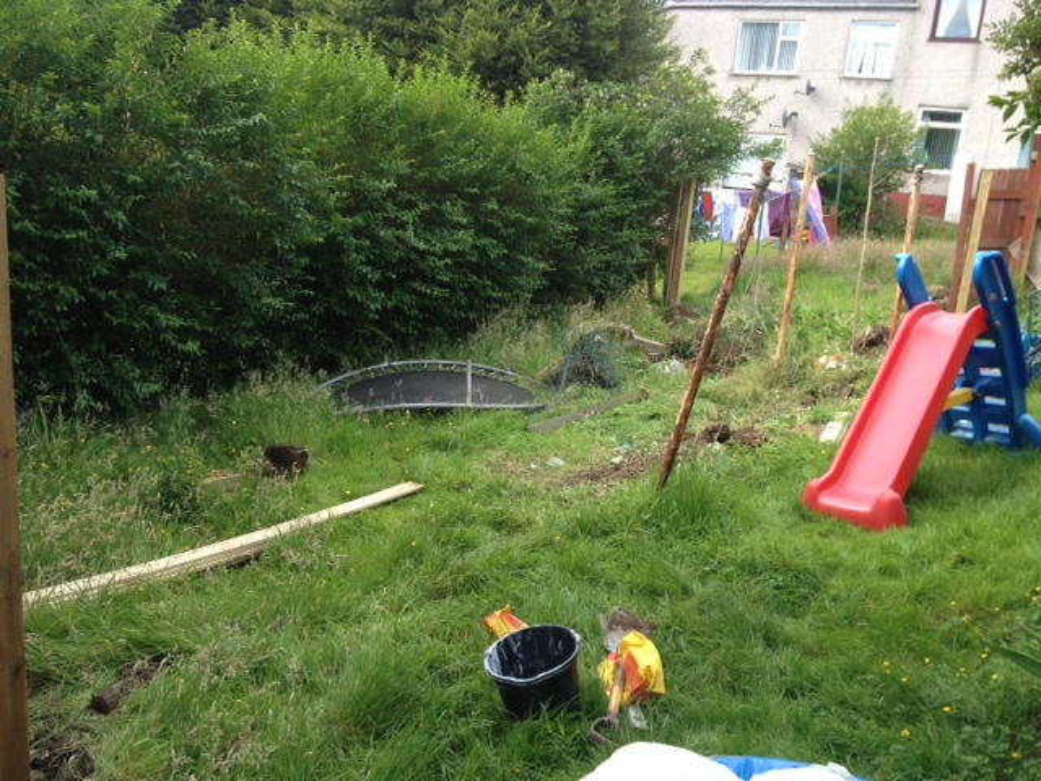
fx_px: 1053
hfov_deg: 52.6
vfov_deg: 40.7
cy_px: 390
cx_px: 520
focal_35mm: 35
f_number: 2.4
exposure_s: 1/284
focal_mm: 4.28
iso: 64
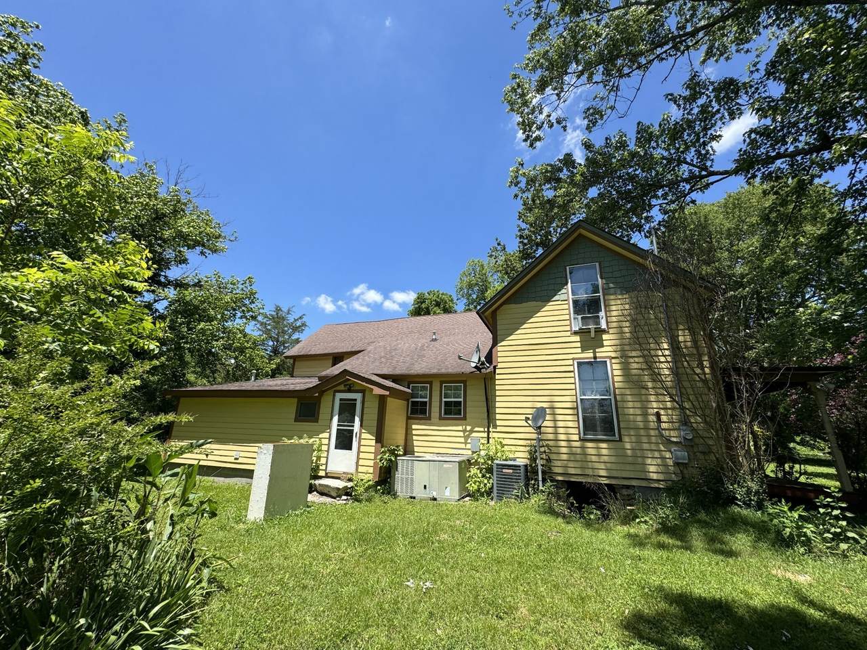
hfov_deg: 102.1
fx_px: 351
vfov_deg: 85.7
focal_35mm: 14
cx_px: 434
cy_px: 325
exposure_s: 1/1370
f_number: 2.2
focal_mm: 2.22
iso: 40
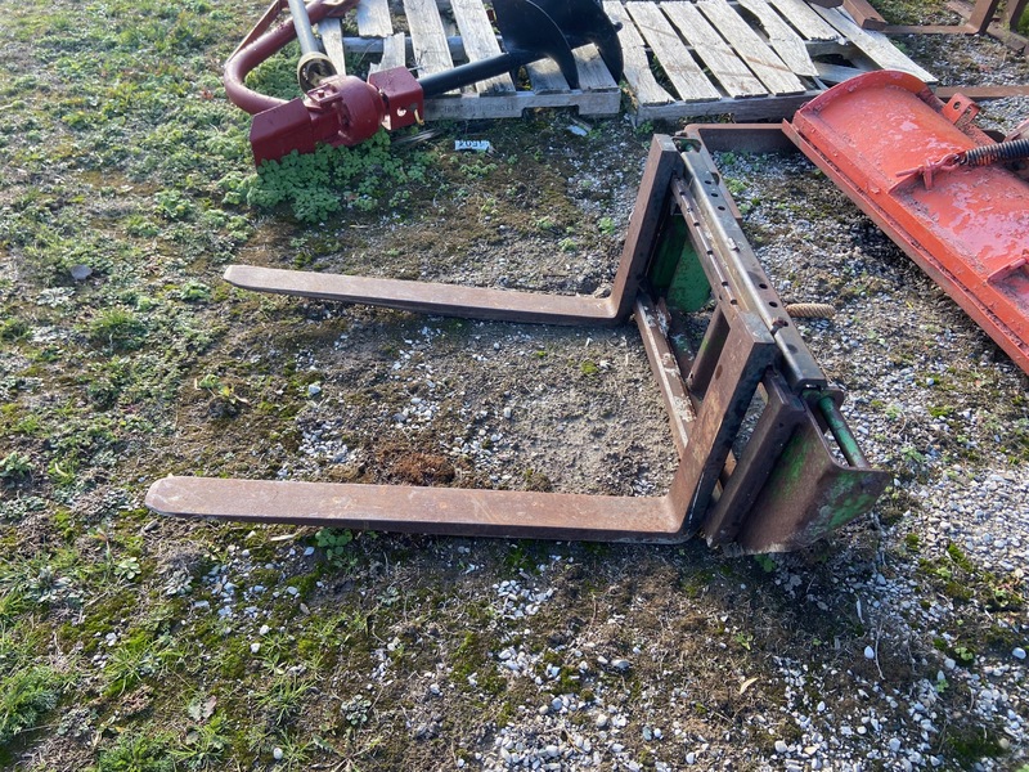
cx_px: 514
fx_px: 773
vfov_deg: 53.1
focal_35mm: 26
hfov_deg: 67.3
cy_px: 386
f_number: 1.8
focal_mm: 4.25
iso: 32
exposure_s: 1/145
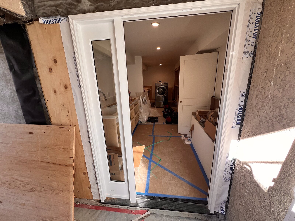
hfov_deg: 106.2
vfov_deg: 89.9
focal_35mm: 13
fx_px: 111
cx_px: 148
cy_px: 110
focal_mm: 1.57
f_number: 1.8
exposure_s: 1/99
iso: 64
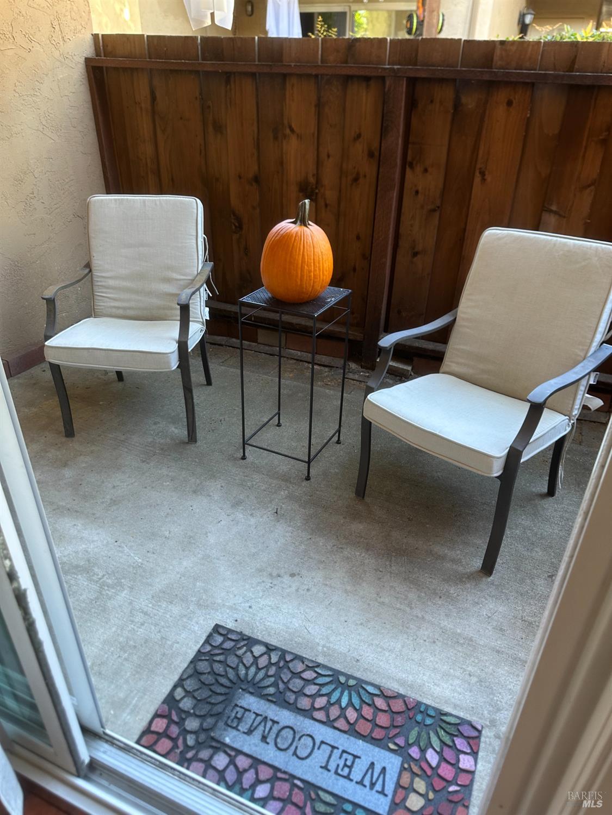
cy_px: 408
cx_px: 306
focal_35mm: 24
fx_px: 566
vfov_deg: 71.6
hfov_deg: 56.8
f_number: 1.78
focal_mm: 6.86
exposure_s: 1/60
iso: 125
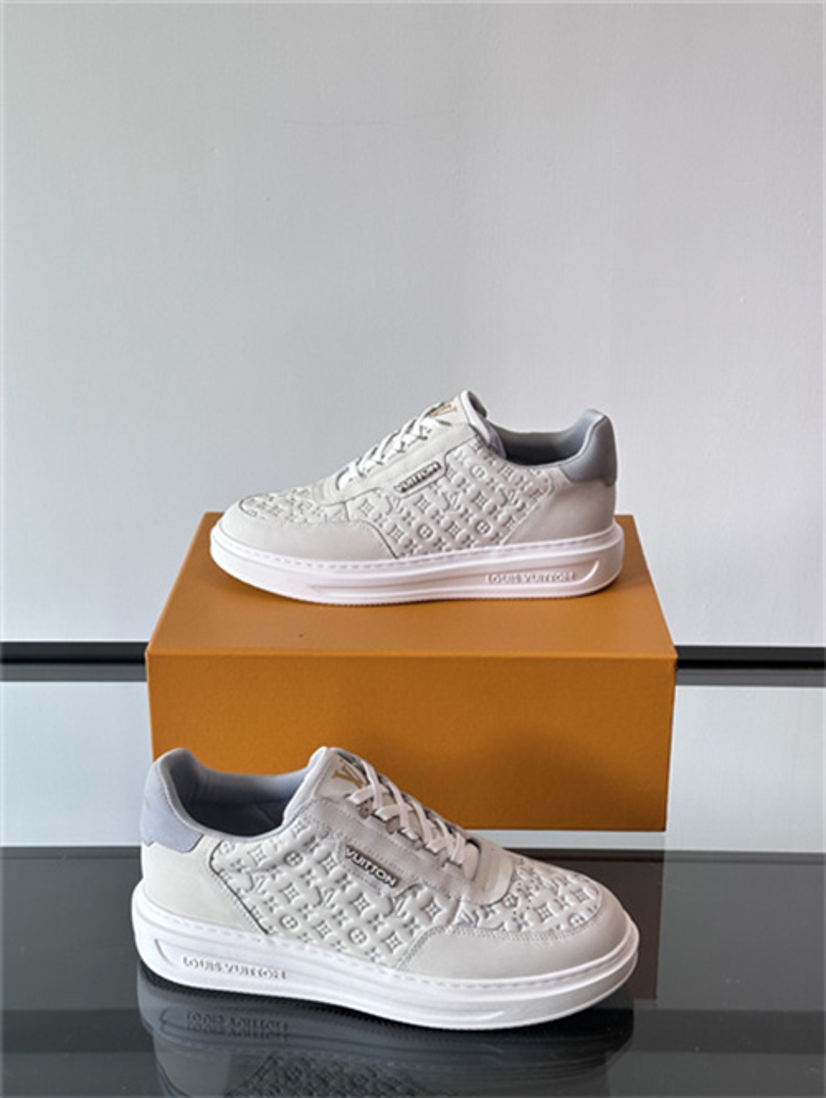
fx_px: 1525
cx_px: 413
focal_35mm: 48
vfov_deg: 39.6
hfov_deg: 30.3
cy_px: 549
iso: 64
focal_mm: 6.86
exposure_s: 1/121
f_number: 1.78
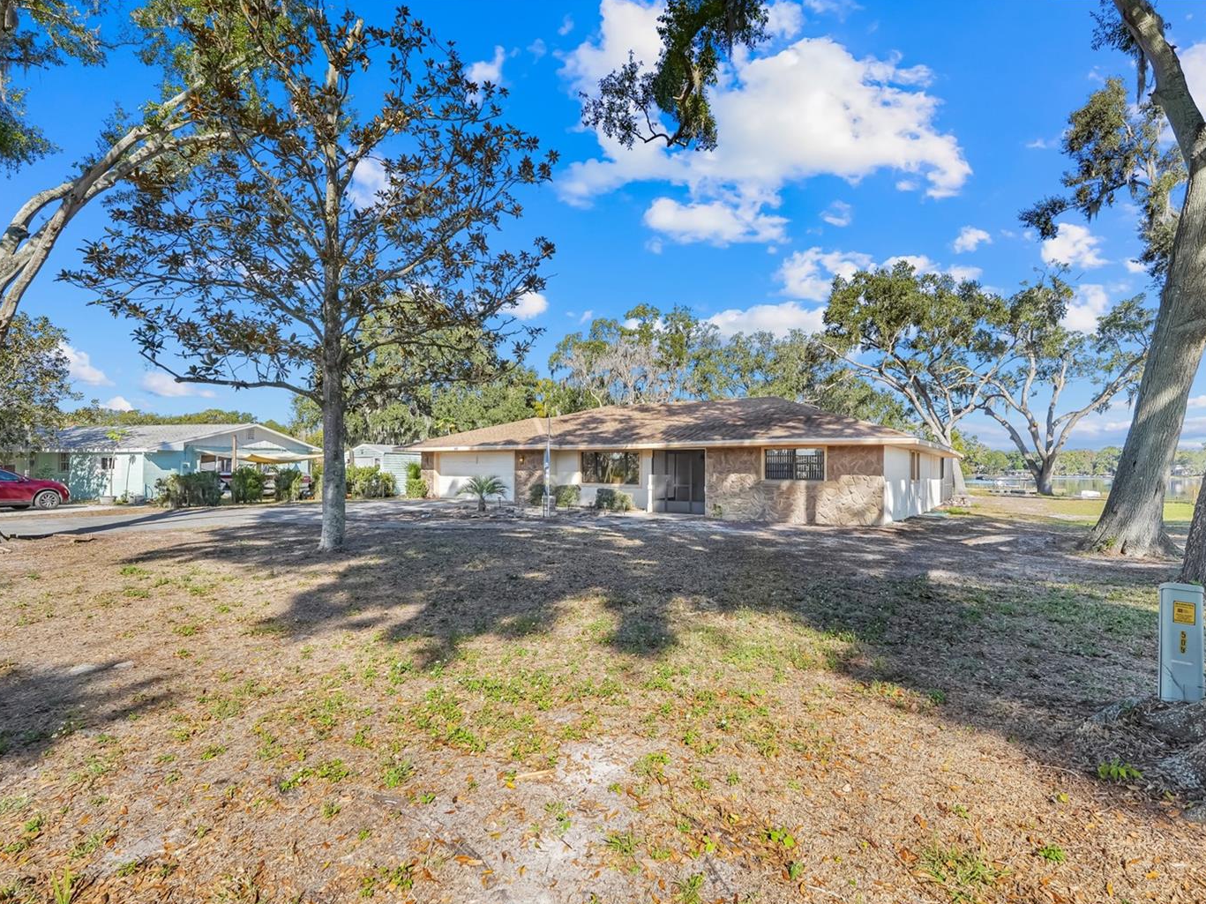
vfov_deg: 71.6
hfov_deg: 87.7
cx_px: 638
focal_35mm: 18
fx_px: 627
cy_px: 466
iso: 250
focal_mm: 16
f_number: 9
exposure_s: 1/30
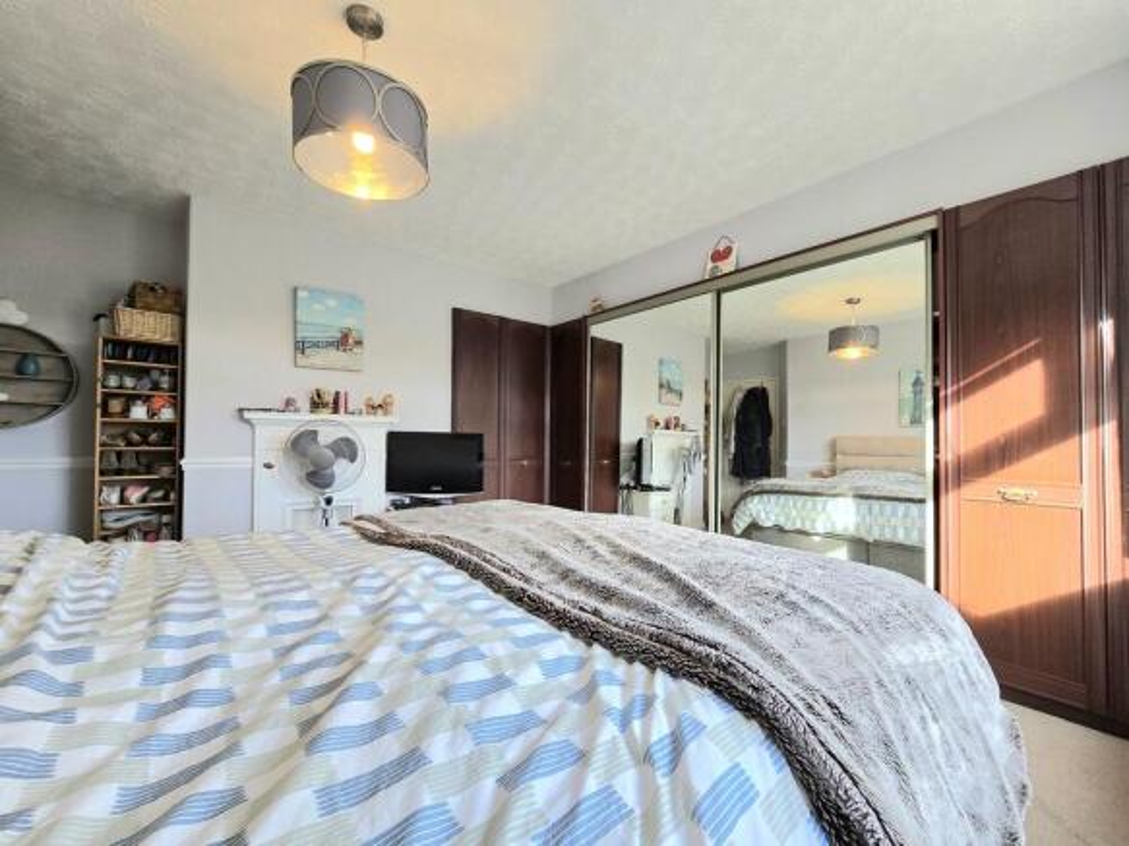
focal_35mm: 13
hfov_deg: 106.2
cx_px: 564
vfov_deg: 89.9
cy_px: 423
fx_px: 424
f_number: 2.2
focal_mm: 2.2
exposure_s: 1/50.3
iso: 64
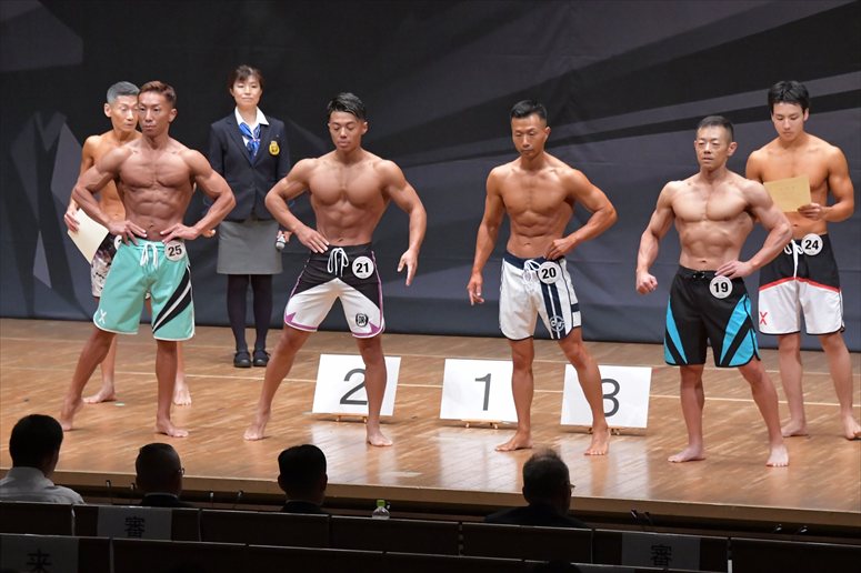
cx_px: 430
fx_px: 4829
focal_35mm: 202
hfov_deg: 10.2
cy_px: 286
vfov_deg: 6.8
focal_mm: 135
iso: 8000
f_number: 5.6
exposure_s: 1/400
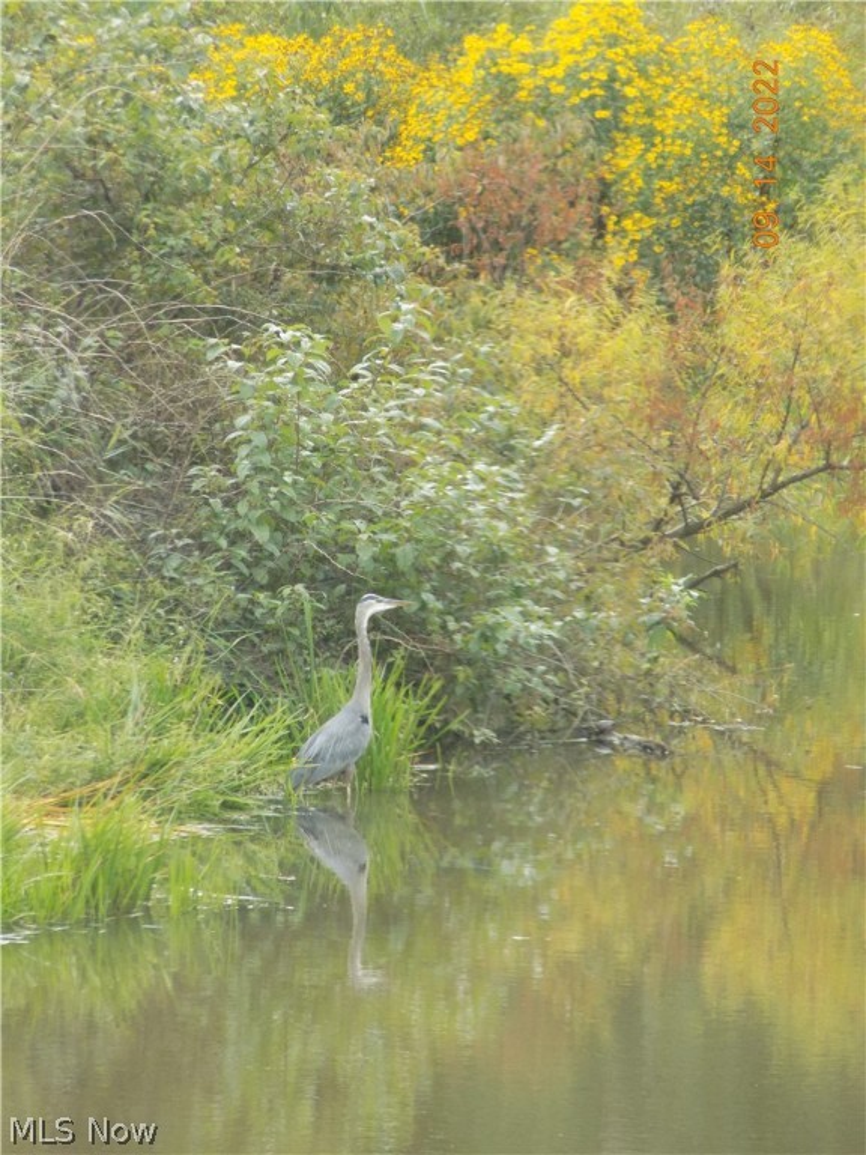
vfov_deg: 3.7
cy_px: 578
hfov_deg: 2.8
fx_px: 17912
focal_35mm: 537
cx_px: 433
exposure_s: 1/125
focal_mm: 95.4
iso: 250
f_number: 5.9
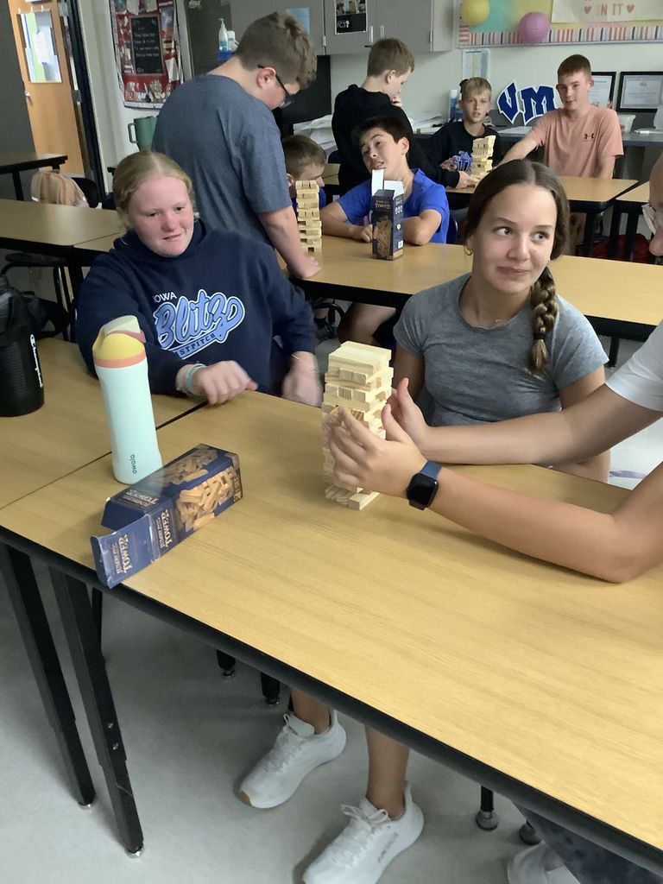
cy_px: 442
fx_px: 792
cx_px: 332
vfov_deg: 58.4
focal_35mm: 31
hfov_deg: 45.4
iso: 400
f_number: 2.4
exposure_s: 1/30
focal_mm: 3.3
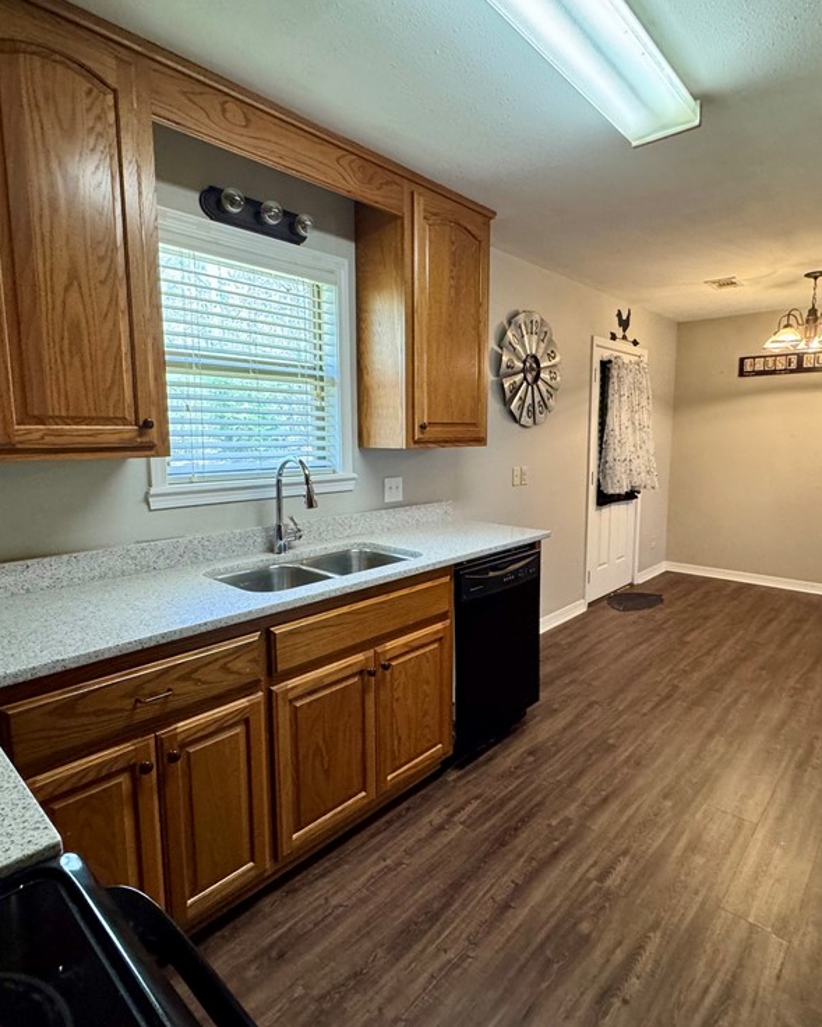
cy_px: 505
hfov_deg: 70.9
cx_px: 421
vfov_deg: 83.3
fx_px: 578
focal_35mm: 19
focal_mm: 2.22
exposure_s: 1/60
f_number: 2.2
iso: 320
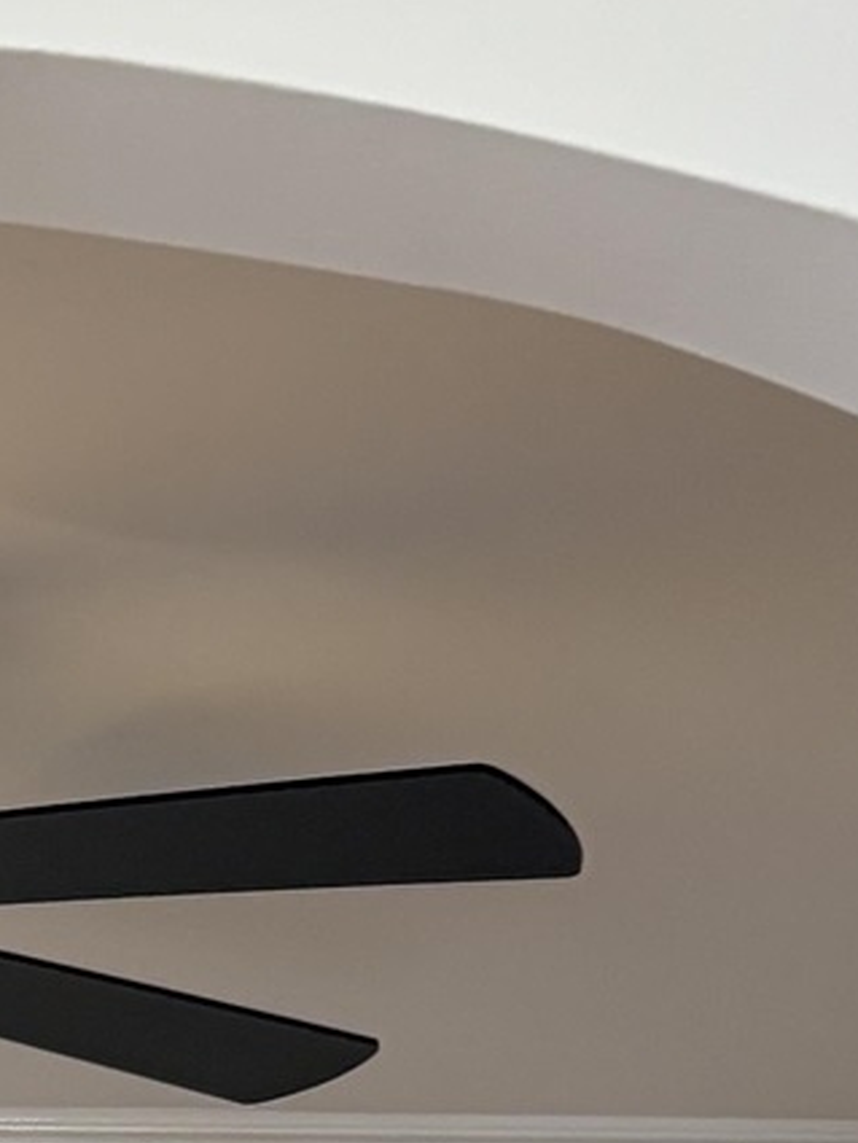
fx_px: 4657
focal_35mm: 141
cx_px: -522
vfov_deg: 12.9
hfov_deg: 10.1
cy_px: 1955
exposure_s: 1/120
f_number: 1.6
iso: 125
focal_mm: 5.96
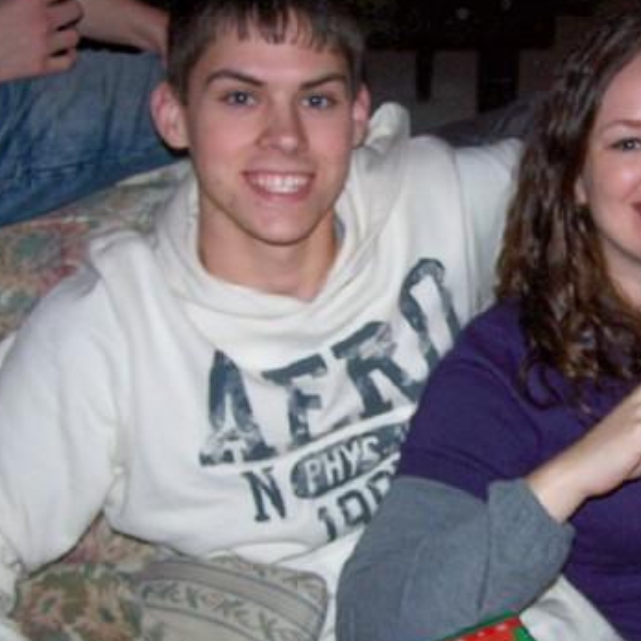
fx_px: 1299
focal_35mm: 62
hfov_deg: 27.4
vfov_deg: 27.7
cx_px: 475
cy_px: 386
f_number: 2.8
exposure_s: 1/60
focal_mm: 6.3
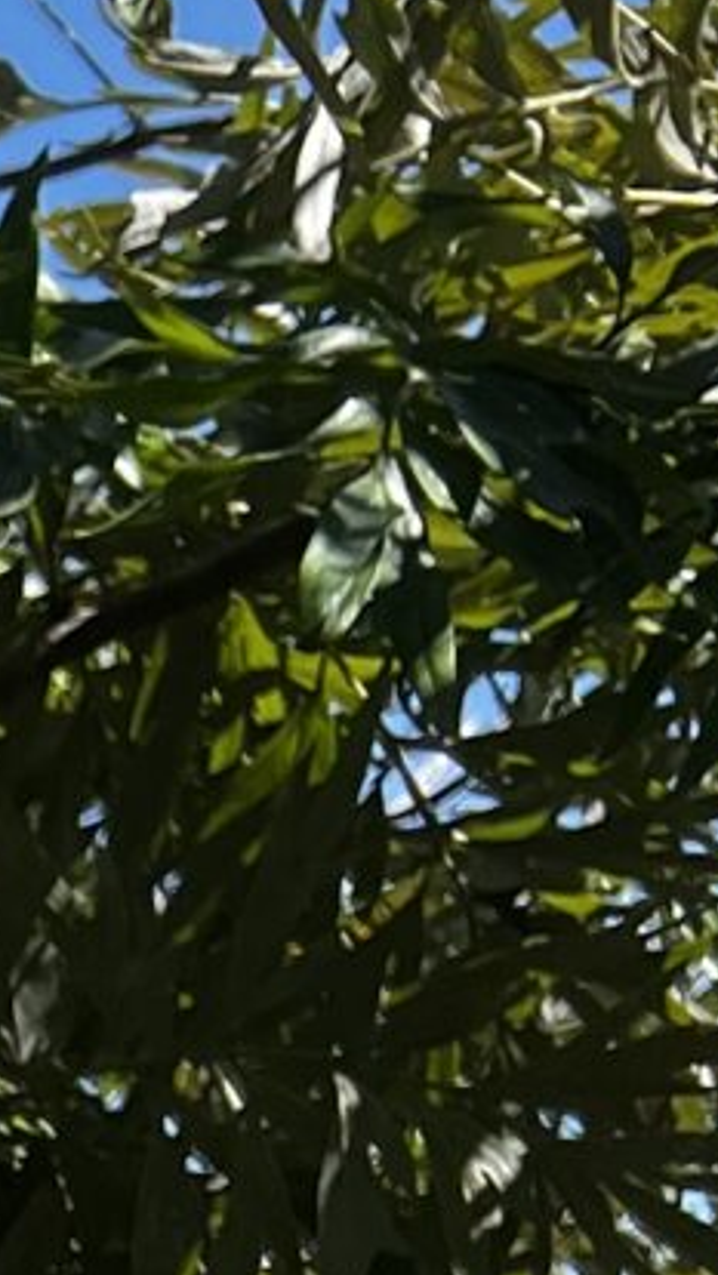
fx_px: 5921
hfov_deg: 6.2
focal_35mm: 175
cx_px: -1701
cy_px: 3111
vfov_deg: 10.5
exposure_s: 1/1531
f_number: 1.5
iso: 50
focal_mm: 5.7
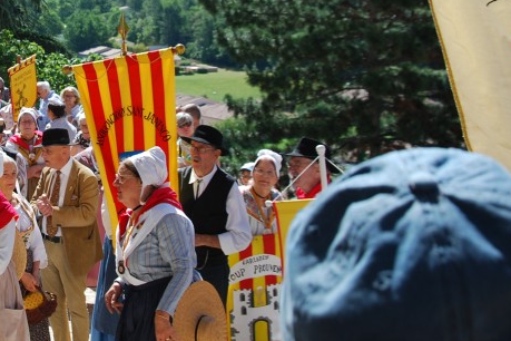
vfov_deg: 17.2
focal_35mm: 79
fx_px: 1121
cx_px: 41
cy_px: 72
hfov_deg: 24.8
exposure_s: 1/200
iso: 100
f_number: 7.1
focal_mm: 27
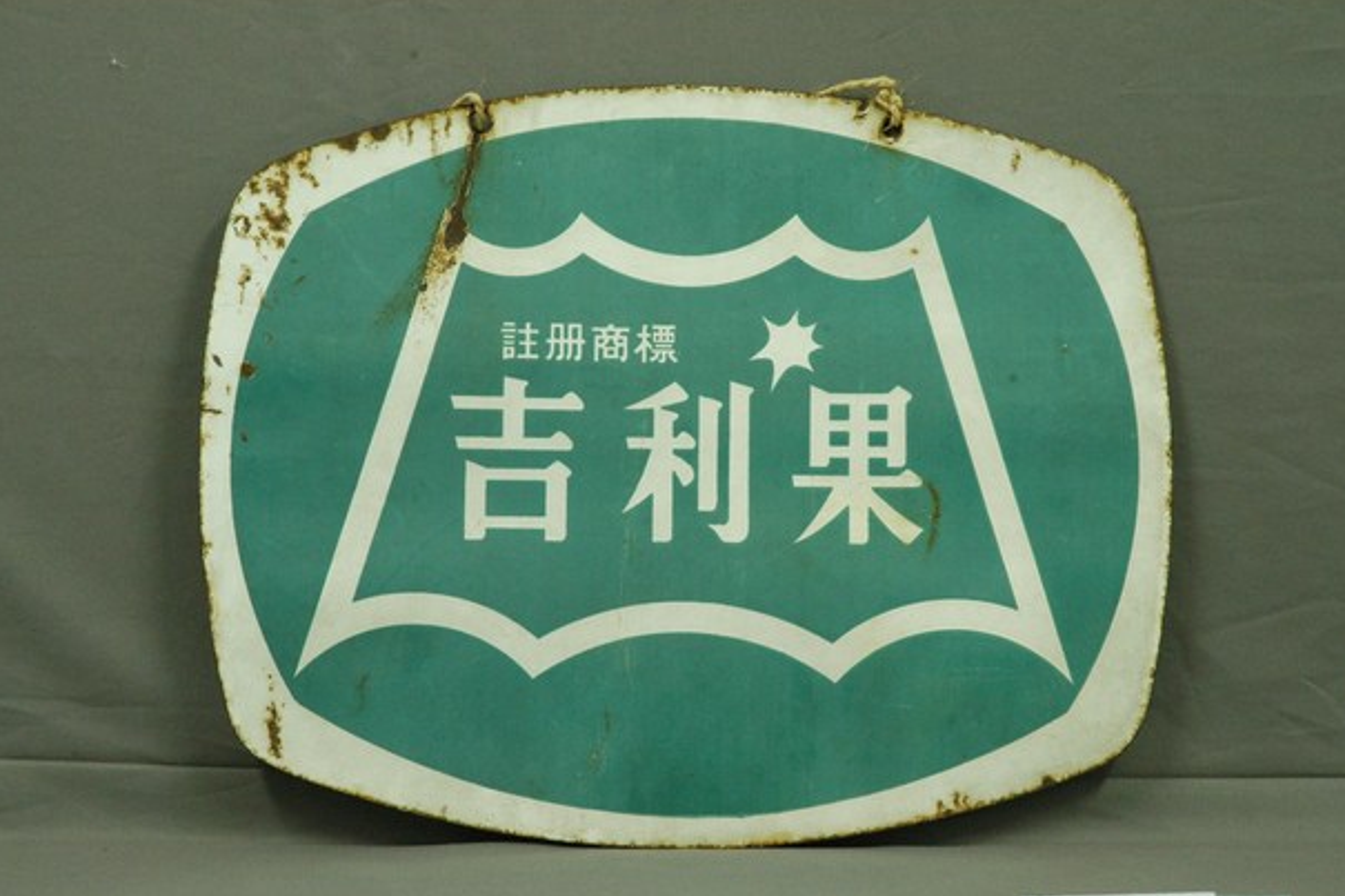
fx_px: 4146
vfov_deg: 12.3
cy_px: 464
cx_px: 658
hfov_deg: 18.4
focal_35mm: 111
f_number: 9
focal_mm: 70
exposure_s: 1/8
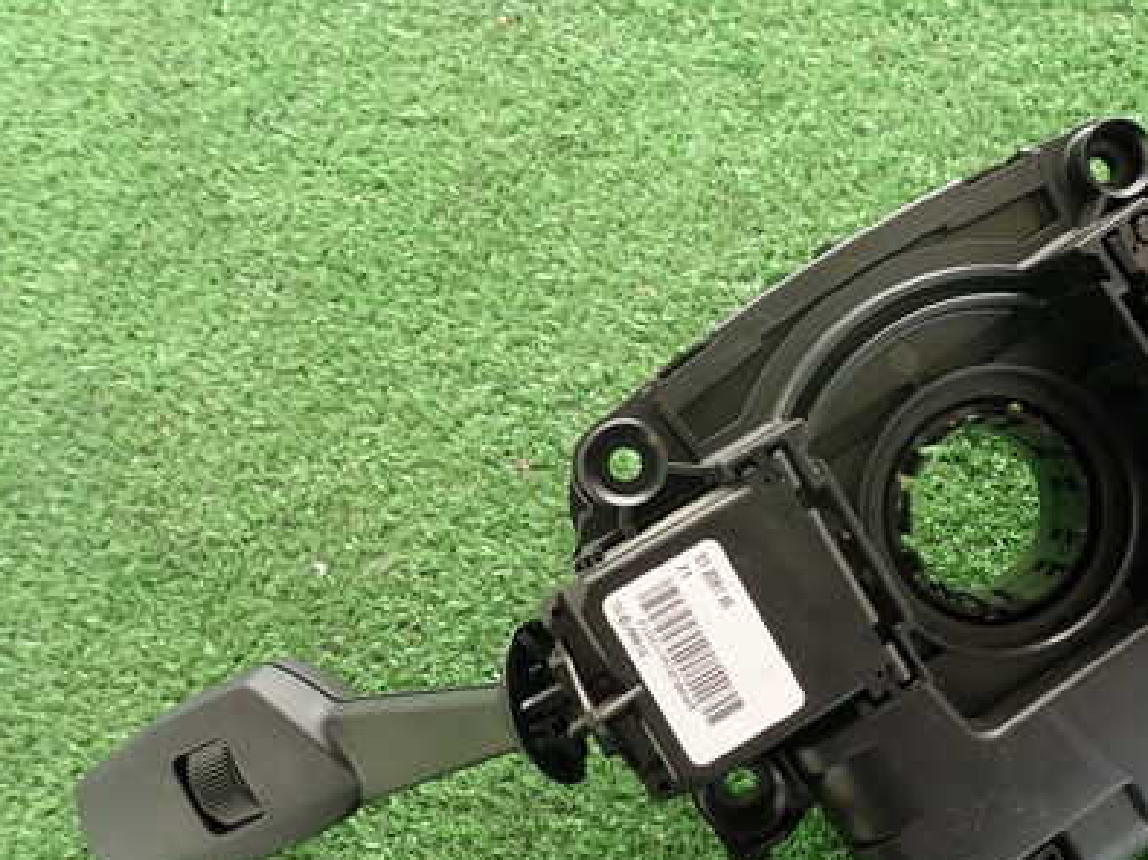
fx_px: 1260
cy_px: 508
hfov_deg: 47.4
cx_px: 843
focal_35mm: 38
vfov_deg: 37.6
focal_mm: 4.5
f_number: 2.8
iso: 100
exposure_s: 1/80
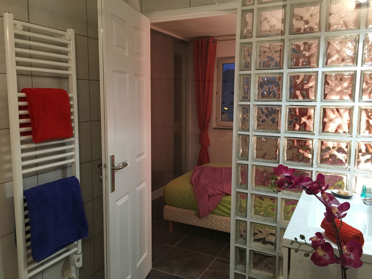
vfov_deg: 48.2
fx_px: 312
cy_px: 140
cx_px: 186
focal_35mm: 29
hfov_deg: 61.7
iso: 250
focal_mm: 4.15
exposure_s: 1/33
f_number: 2.2
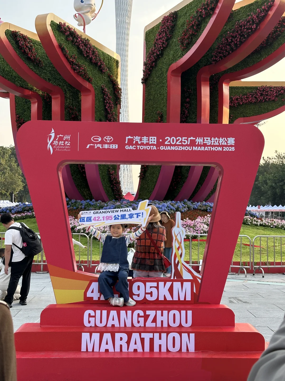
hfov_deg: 30.3
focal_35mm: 48
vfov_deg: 39.7
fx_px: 527
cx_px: 142
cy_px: 190
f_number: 1.78
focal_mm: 6.86
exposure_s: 1/549
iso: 64
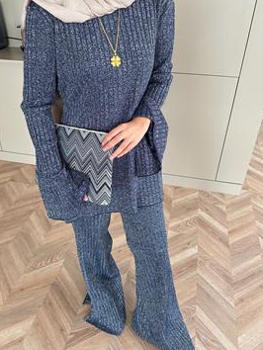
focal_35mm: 28
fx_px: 283
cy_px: 171
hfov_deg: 49.7
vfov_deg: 63.4
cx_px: 119
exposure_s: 1/60
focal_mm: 6.86
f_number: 1.78
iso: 250
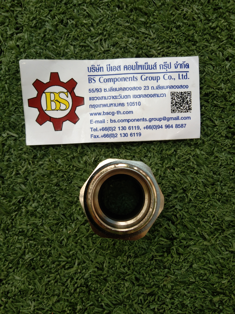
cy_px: 157
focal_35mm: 30
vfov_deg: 60.0
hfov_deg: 46.8
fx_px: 272
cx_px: 118
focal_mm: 3.65
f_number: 2.2
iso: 144
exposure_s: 1/100
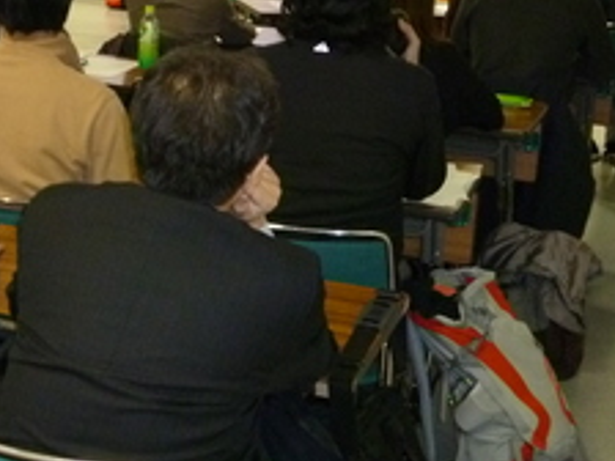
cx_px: -5
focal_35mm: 77
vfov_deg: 18.8
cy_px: 52
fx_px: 1368
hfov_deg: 24.2
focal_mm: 6.3
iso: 400
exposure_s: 1/30
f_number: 3.3
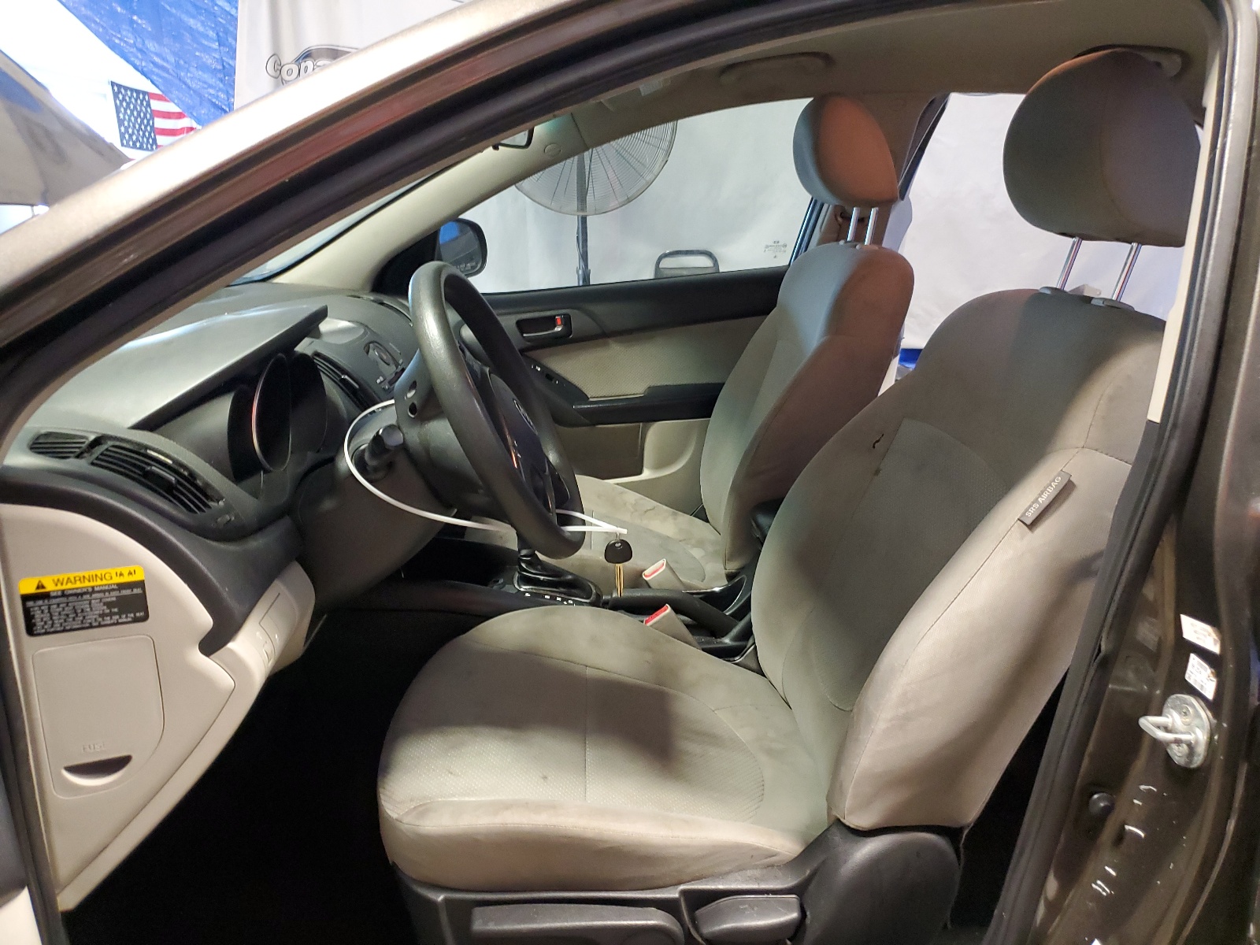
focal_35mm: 26
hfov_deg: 67.3
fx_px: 946
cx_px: 630
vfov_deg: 53.1
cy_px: 472
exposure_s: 1/30
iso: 316
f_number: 1.5
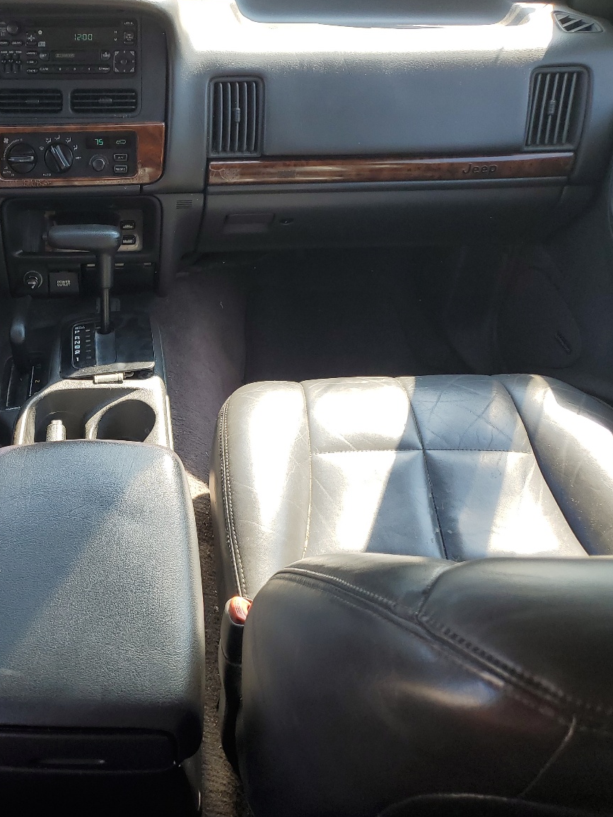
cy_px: 395
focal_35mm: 36
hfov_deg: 37.0
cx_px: 58
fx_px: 850
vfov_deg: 51.3
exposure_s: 1/303
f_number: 1.5
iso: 50
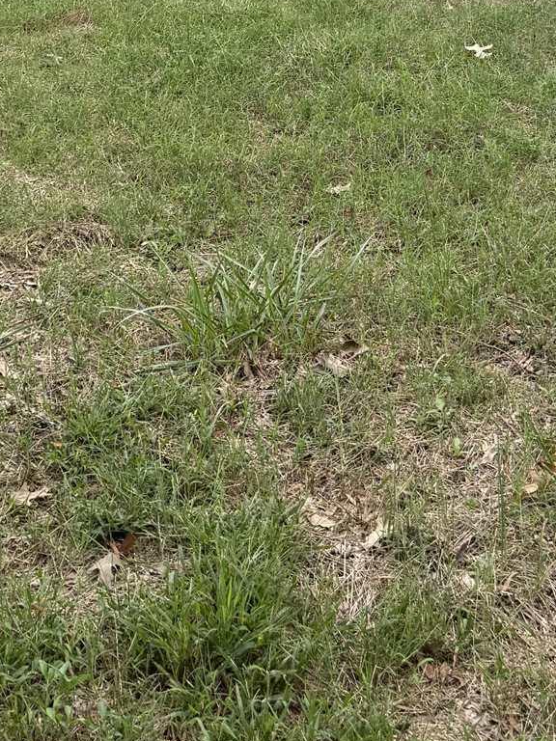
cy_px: -165
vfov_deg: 24.3
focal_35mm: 72
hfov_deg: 20.4
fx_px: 1542
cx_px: 247
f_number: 1.78
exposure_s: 1/689
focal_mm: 6.76
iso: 100
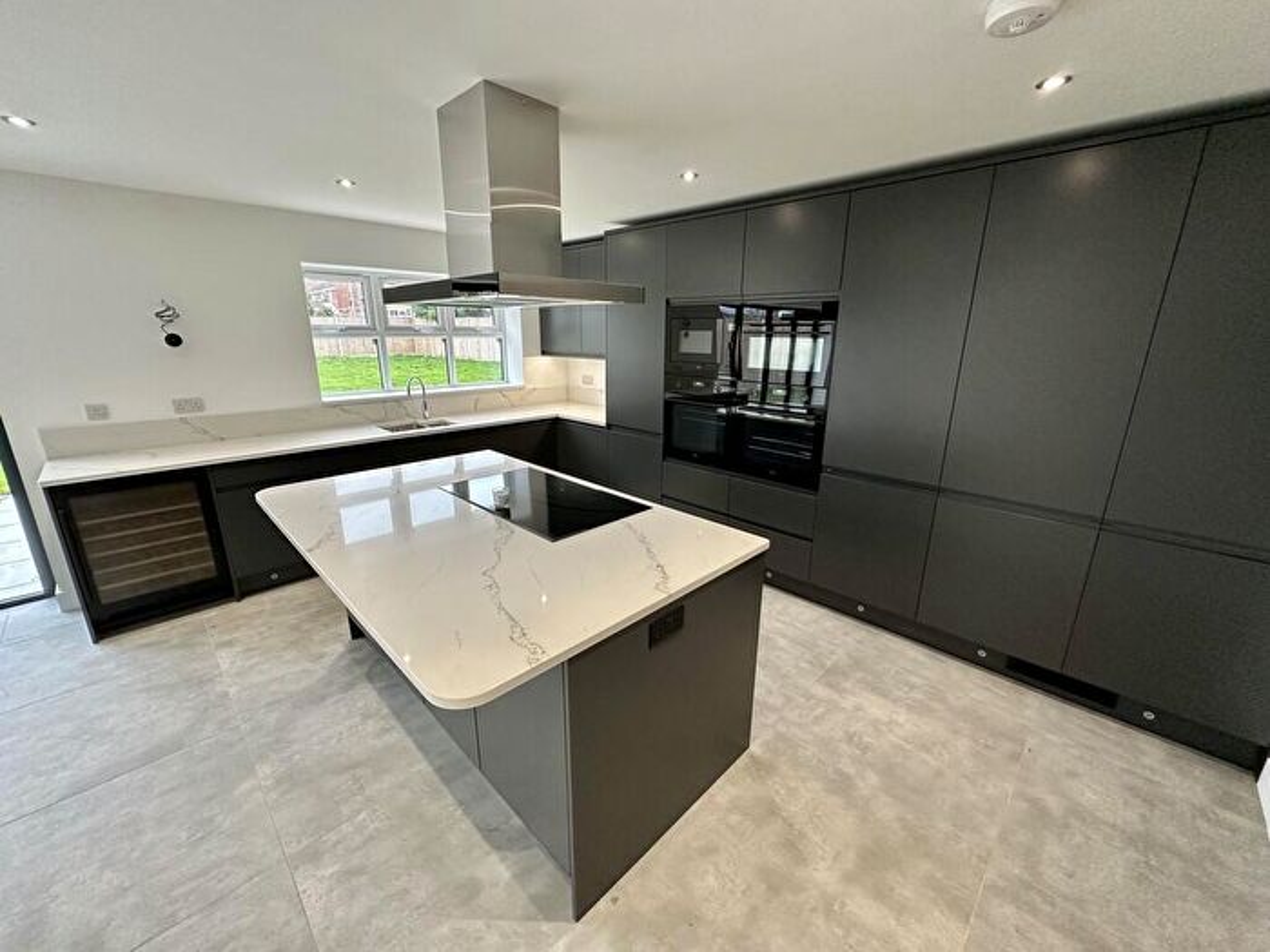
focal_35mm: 14
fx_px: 514
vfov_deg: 85.7
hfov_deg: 102.1
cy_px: 476
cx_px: 635
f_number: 2.2
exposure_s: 1/100
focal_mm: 2.22
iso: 200
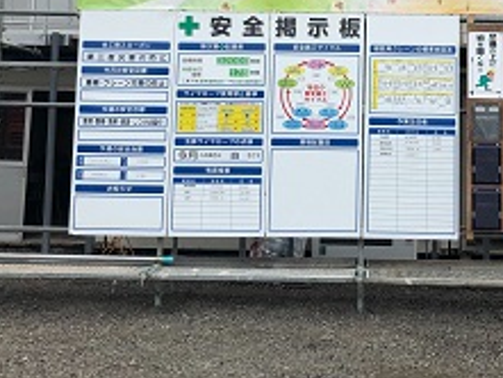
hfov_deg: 33.1
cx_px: 380
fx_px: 829
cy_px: 42
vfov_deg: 25.0
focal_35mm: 57
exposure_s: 1/1297
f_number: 1.8
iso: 20
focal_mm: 4
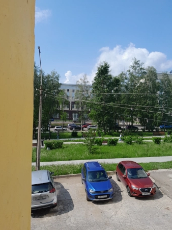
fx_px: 186
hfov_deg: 49.7
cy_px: 117
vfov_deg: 63.5
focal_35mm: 28
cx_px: 88
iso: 40
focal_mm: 4
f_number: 1.8
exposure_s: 1/514
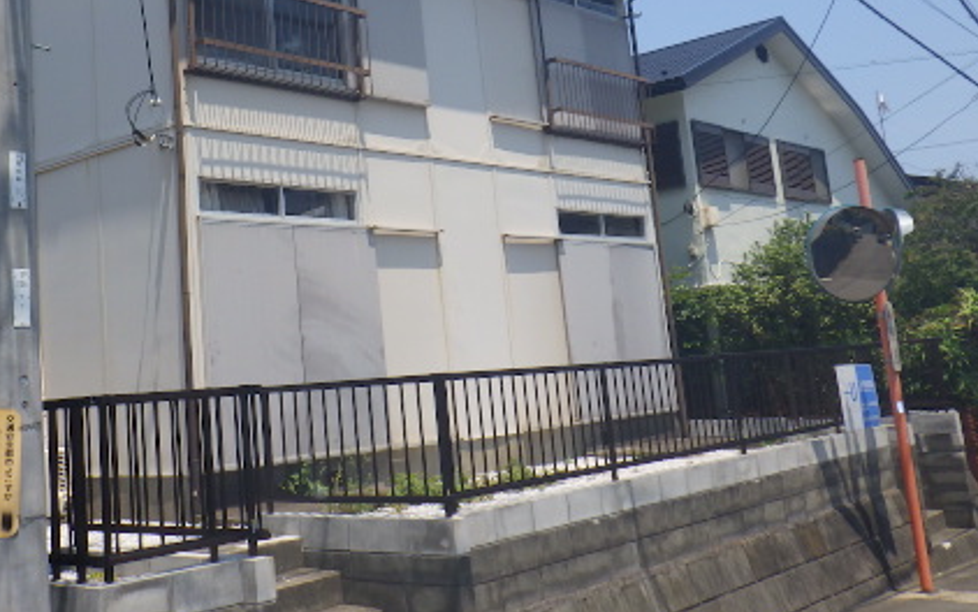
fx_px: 1200
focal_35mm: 45
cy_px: 155
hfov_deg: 43.6
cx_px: 313
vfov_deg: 28.2
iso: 125
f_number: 4.2
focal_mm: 5
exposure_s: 1/1000
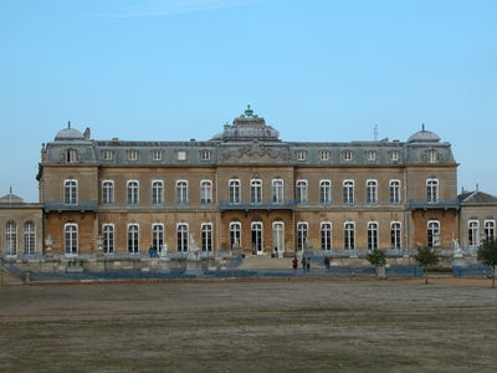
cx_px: 248
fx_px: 1335
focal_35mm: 93
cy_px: 186
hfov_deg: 21.1
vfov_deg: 15.9
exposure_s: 1/287
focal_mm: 23.7
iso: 100
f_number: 5
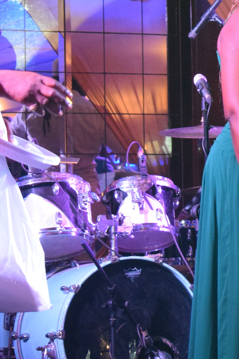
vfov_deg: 8.7
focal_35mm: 237
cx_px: 483
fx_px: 2364
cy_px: 129
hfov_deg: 5.7
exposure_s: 1/100
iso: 3200
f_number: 5.6
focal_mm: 55
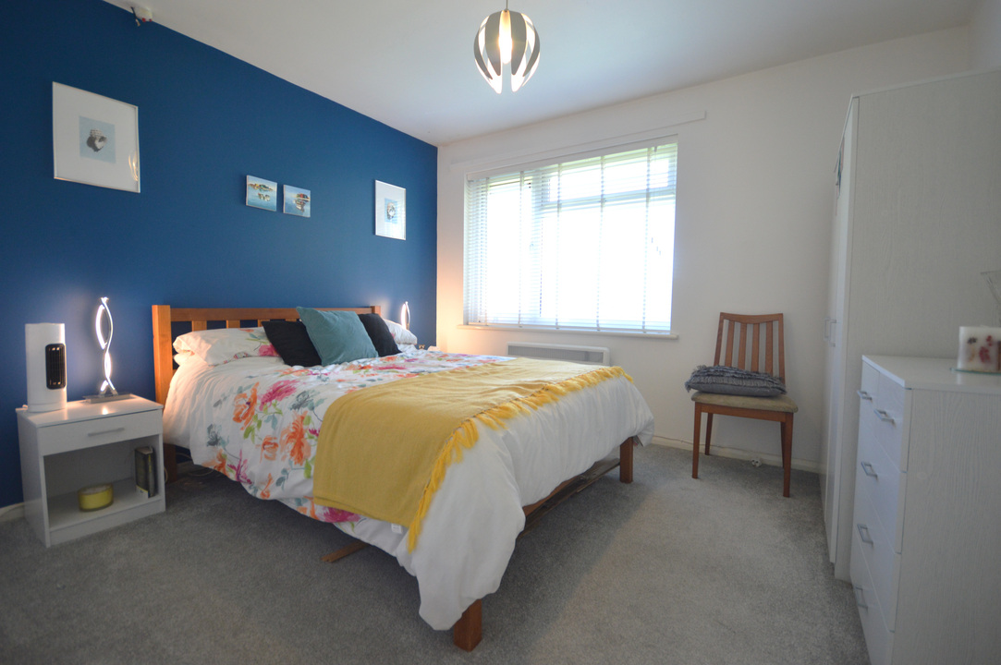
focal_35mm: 15
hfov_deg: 100.4
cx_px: 500
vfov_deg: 77.2
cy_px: 332
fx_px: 417
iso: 560
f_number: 4
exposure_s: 1/60
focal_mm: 10
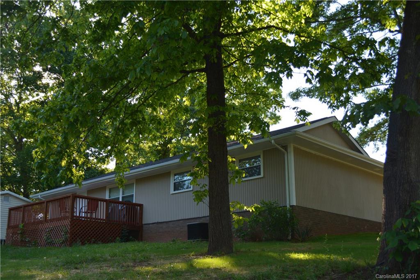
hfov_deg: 43.6
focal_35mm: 45
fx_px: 525
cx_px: 210
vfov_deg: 29.8
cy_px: 140
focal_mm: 30
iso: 200
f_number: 4.5
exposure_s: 1/125
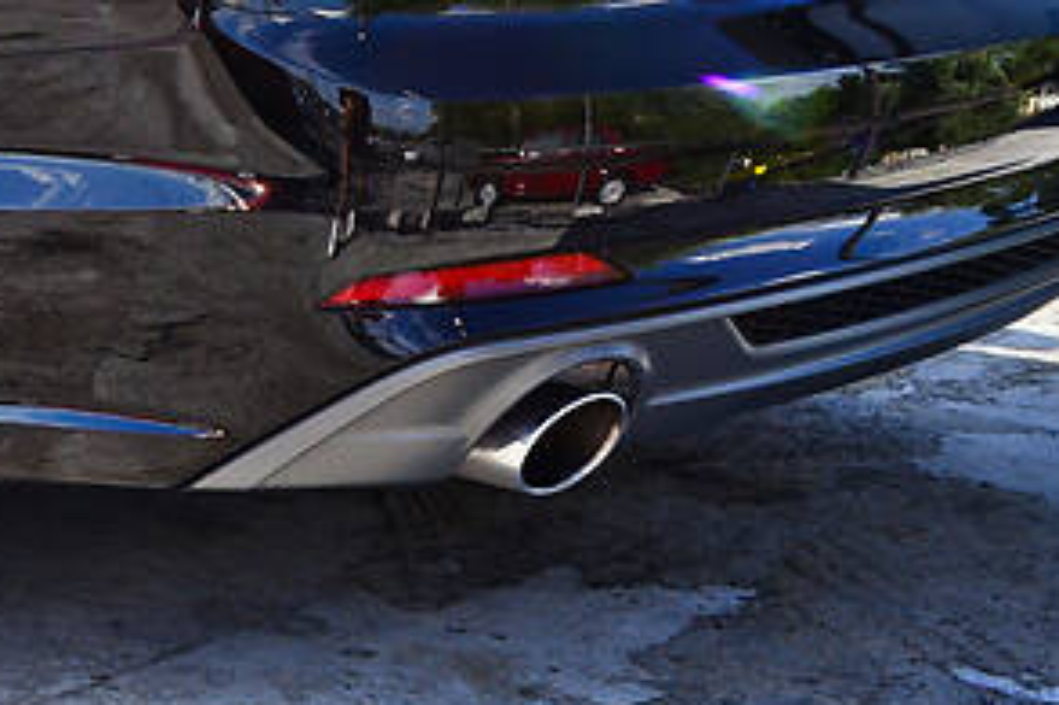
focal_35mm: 90
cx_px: -170
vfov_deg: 14.5
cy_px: -222
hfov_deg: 21.2
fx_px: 2646
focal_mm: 22
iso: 400
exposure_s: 1/250
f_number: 10
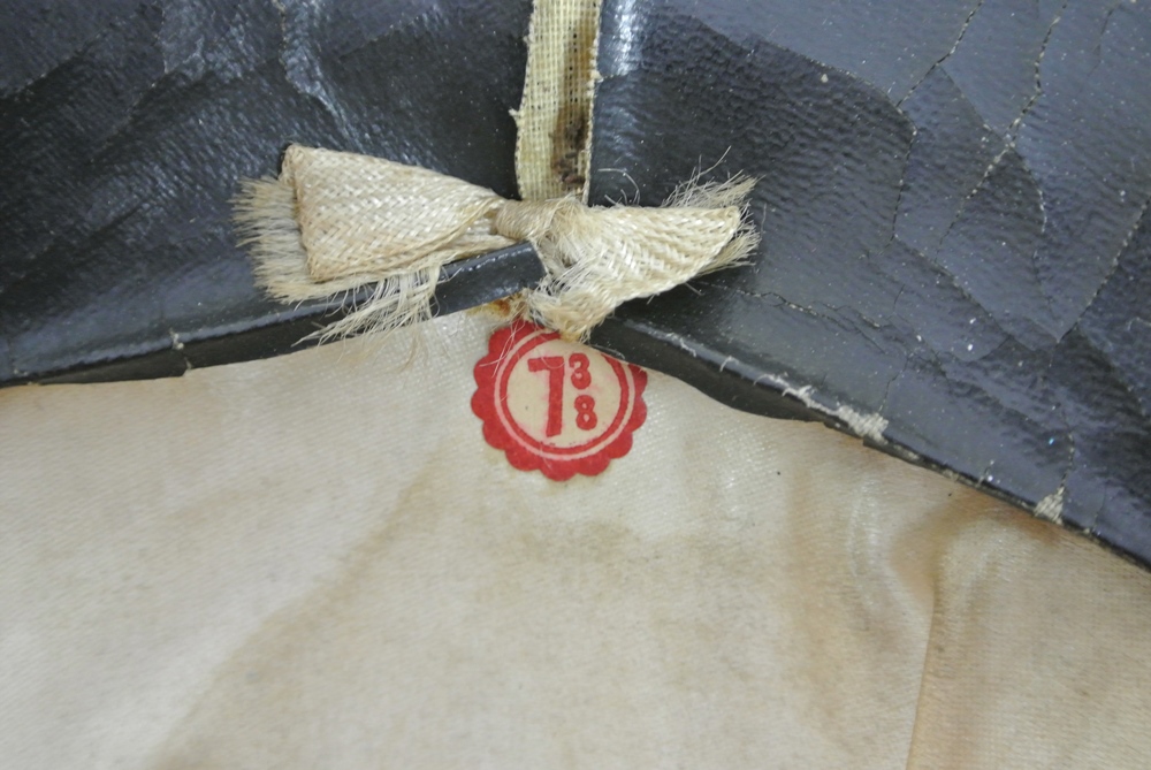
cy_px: 385
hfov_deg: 41.9
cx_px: 576
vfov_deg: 28.7
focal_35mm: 47
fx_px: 1504
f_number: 4.5
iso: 1100
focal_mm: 17.5
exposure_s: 1/30
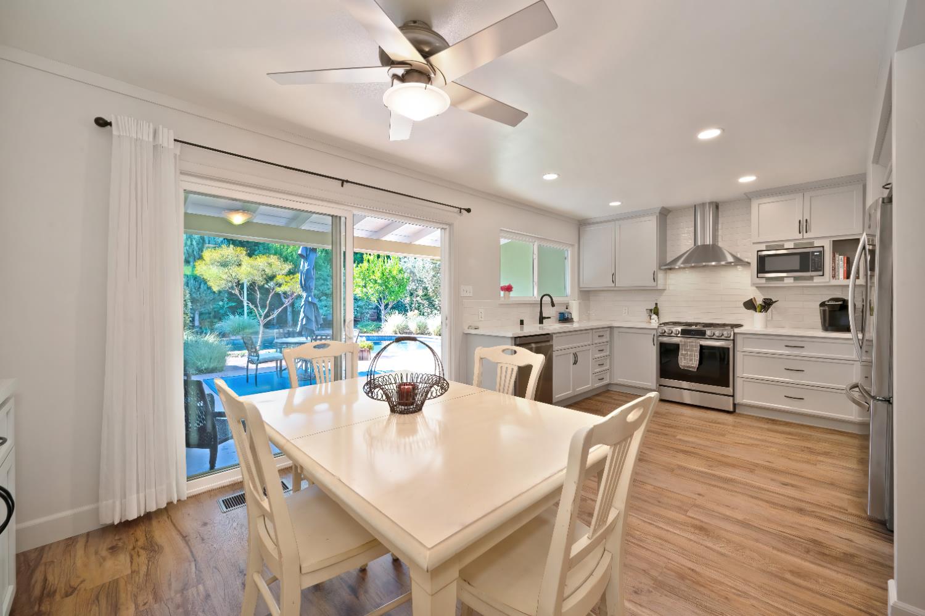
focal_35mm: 14
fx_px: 359
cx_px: 462
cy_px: 308
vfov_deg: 81.1
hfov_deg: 104.3
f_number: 4.5
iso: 500
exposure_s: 1/80
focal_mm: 14
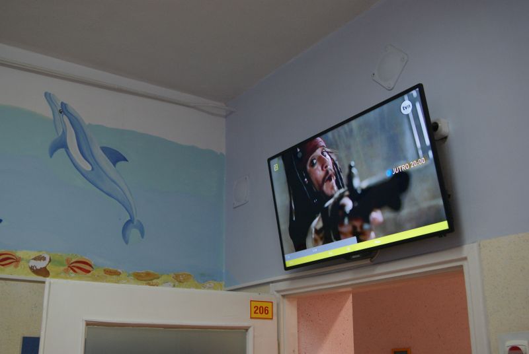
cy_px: 177
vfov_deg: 34.3
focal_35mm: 39
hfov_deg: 49.5
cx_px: 264
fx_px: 574
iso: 400
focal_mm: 26
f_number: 4
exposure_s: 1/30
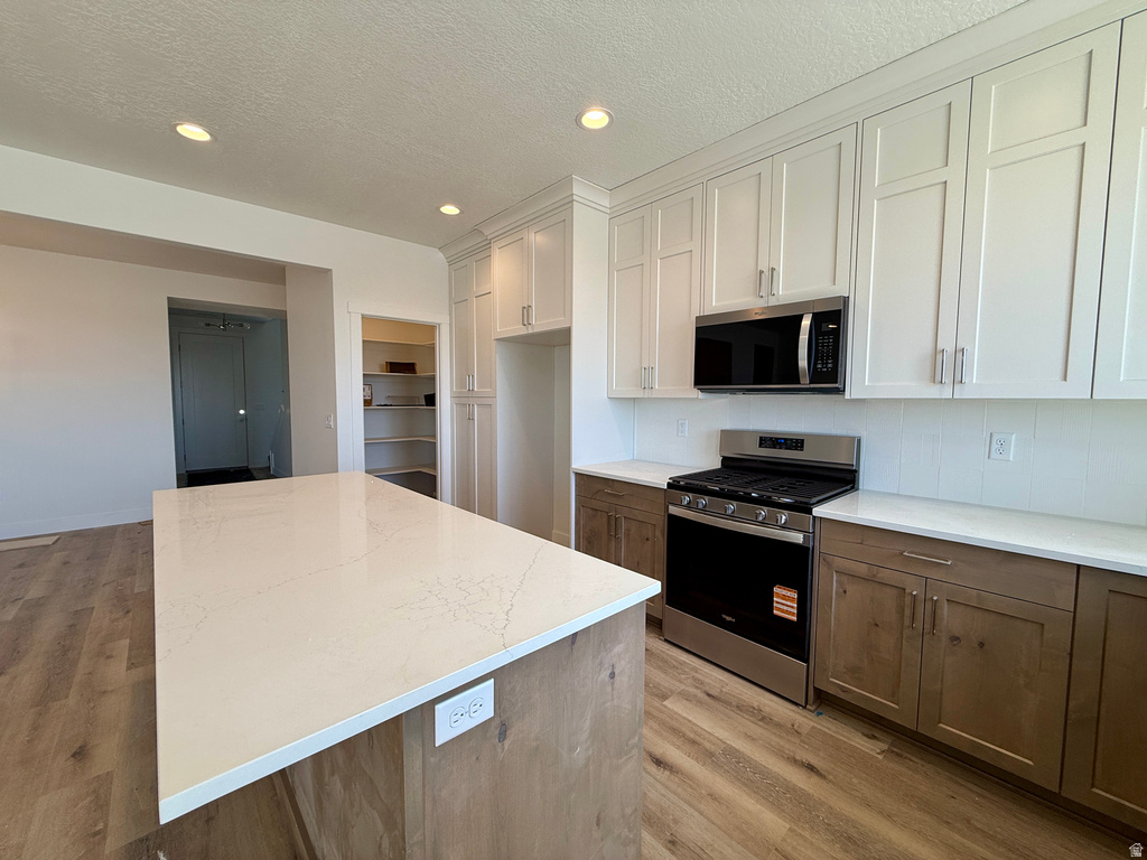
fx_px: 464
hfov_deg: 102.1
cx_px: 574
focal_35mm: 14
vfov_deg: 85.7
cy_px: 430
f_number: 2.2
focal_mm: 2.22
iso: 64
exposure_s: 1/120
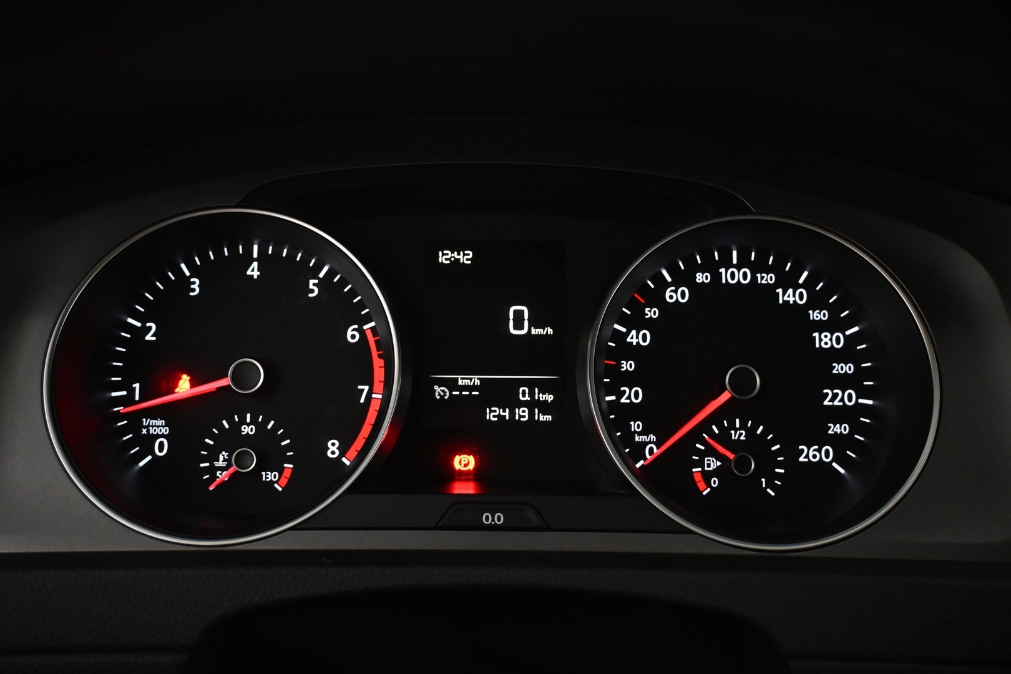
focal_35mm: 39
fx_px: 1095
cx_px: 506
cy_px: 337
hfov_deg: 49.6
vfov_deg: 34.2
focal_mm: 26
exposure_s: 1/60
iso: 3200
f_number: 4.5
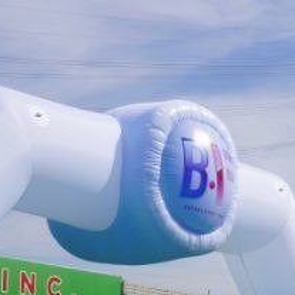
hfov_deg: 17.2
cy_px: 361
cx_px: 152
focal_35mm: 101
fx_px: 974
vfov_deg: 16.5
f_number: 10
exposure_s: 1/320
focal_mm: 16
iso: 100
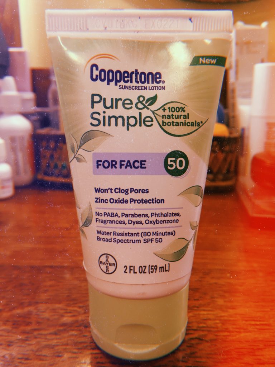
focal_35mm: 29
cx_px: 138
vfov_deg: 61.7
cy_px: 184
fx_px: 307
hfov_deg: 48.2
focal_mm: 4.15
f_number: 2.2
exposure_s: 1/30
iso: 80
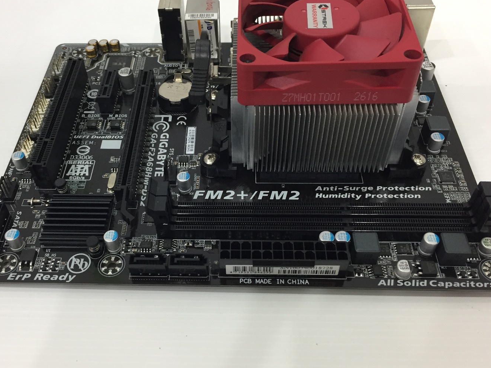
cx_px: 208
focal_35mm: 36
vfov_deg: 39.6
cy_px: 178
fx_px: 511
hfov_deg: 51.2
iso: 125
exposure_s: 1/33
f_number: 2.2
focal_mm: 4.15
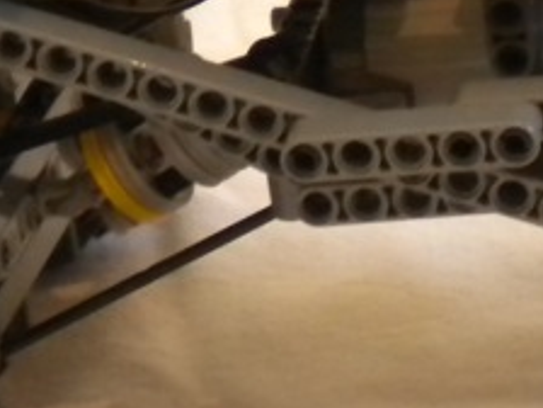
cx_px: 533
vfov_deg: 9.2
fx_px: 2510
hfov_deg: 12.2
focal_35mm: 160
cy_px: -10
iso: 400
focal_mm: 6.3
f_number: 3.1
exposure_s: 1/24.4
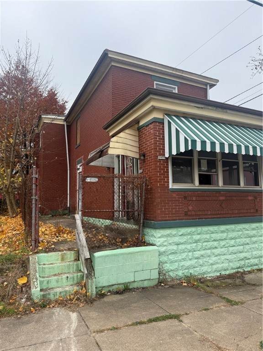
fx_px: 243
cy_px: 176
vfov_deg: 71.6
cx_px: 132
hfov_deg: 56.8
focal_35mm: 24
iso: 80
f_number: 1.78
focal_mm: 6.76
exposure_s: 1/695
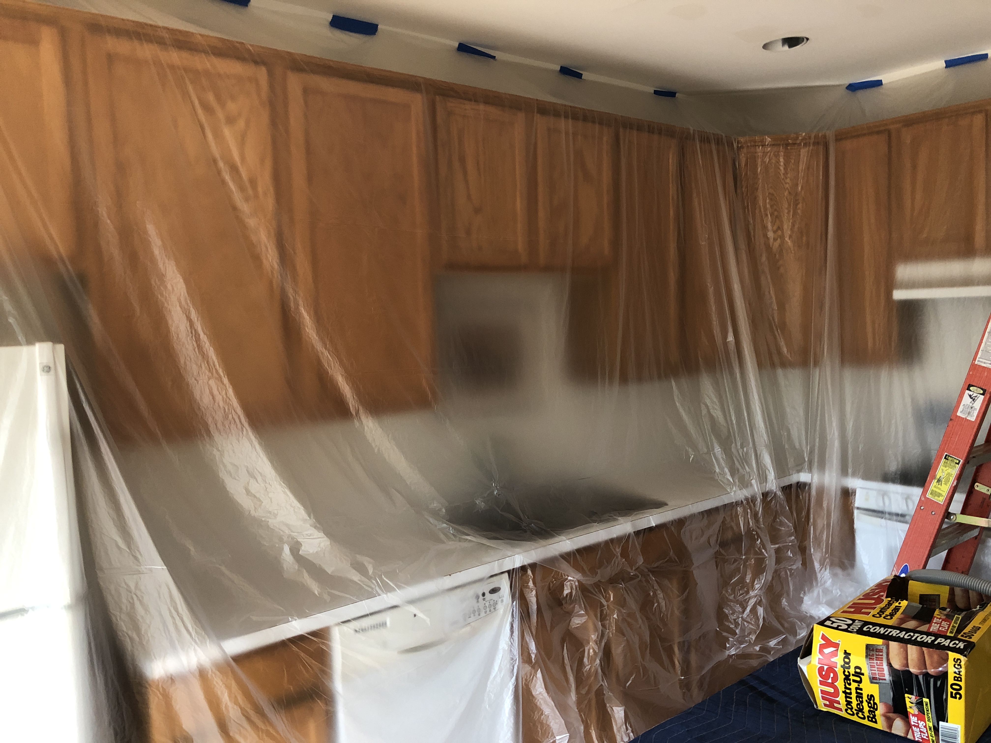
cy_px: 372
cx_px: 496
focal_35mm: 28
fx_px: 802
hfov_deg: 63.4
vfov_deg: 49.7
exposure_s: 1/15
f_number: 1.8
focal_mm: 3.99
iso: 64
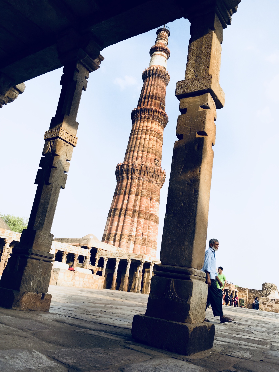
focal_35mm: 29
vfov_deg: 61.7
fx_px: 312
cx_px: 140
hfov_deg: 48.2
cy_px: 186
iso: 25
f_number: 2.2
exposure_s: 1/635
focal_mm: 4.15
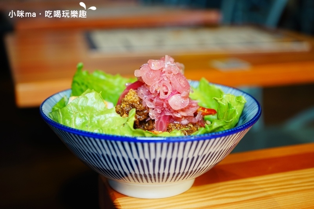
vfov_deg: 27.5
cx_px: 157
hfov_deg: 40.4
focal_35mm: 49
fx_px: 427
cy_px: 104
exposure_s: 1/60
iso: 640
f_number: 4.5
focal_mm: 49
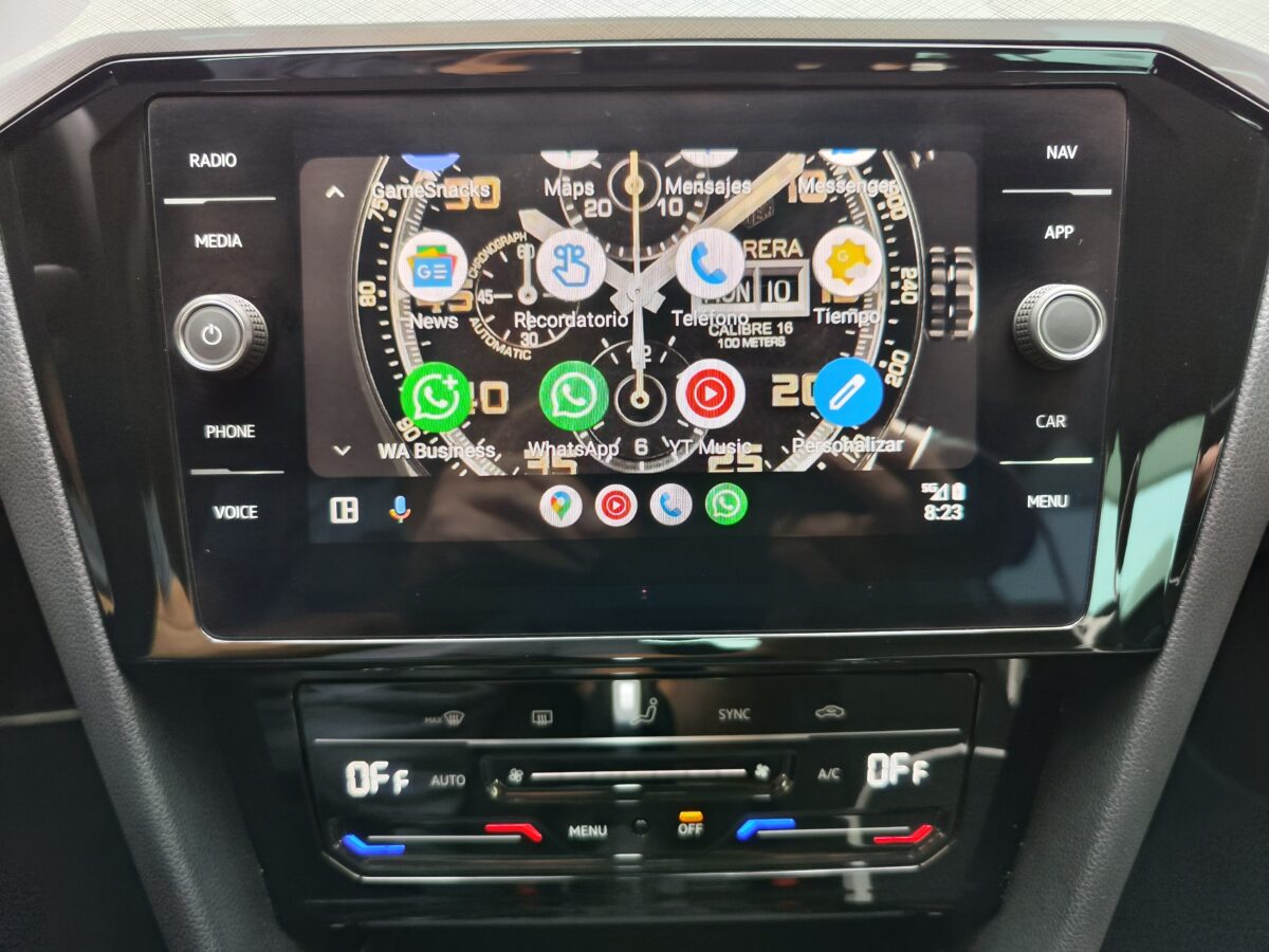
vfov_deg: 58.9
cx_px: 634
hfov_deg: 73.9
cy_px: 476
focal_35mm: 23
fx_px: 843
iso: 349
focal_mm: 7.01
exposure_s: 1/58.8
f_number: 1.69
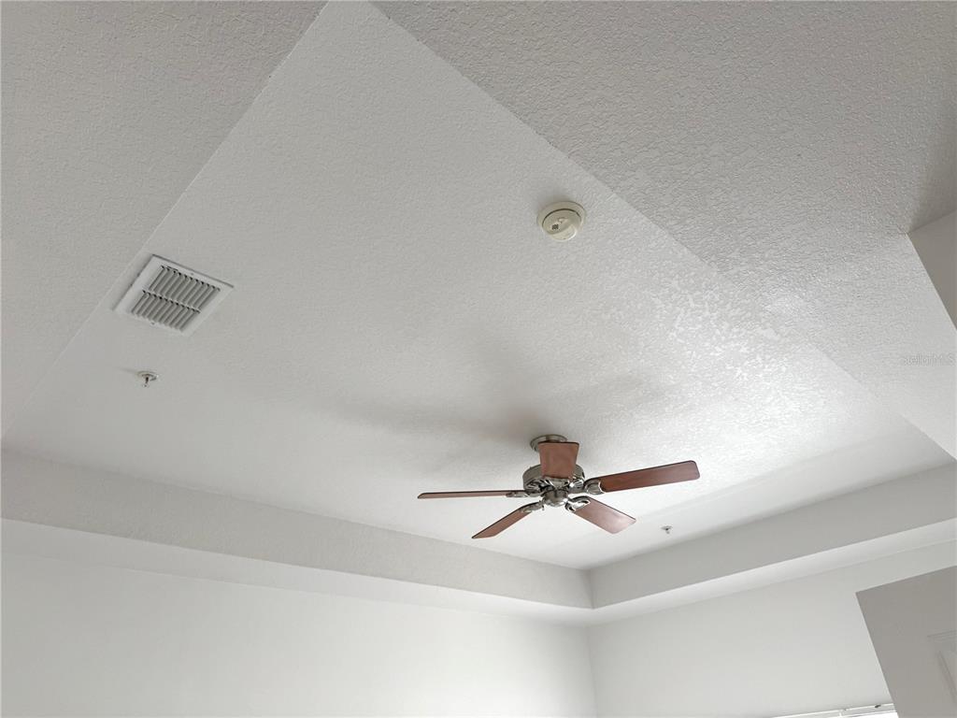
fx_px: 664
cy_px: 359
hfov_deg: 71.6
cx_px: 478
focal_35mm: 24
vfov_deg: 56.8
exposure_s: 1/120
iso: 125
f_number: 1.78
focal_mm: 6.76
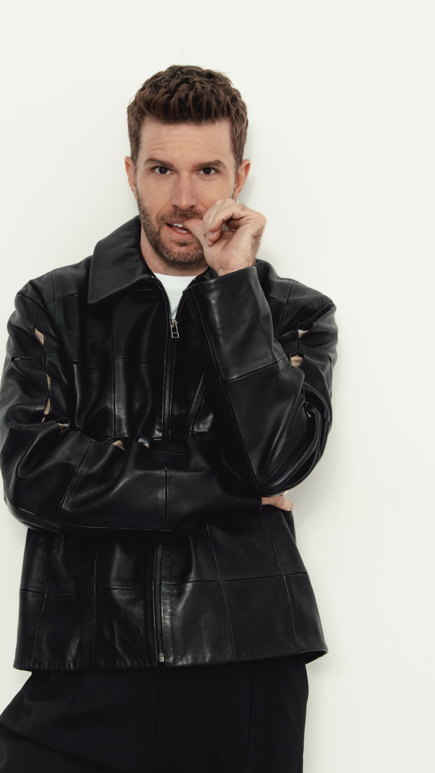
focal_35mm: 89
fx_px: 1826
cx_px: 163
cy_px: 390
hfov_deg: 13.6
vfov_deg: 23.9
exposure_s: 1/200
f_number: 6.3
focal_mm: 48
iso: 320
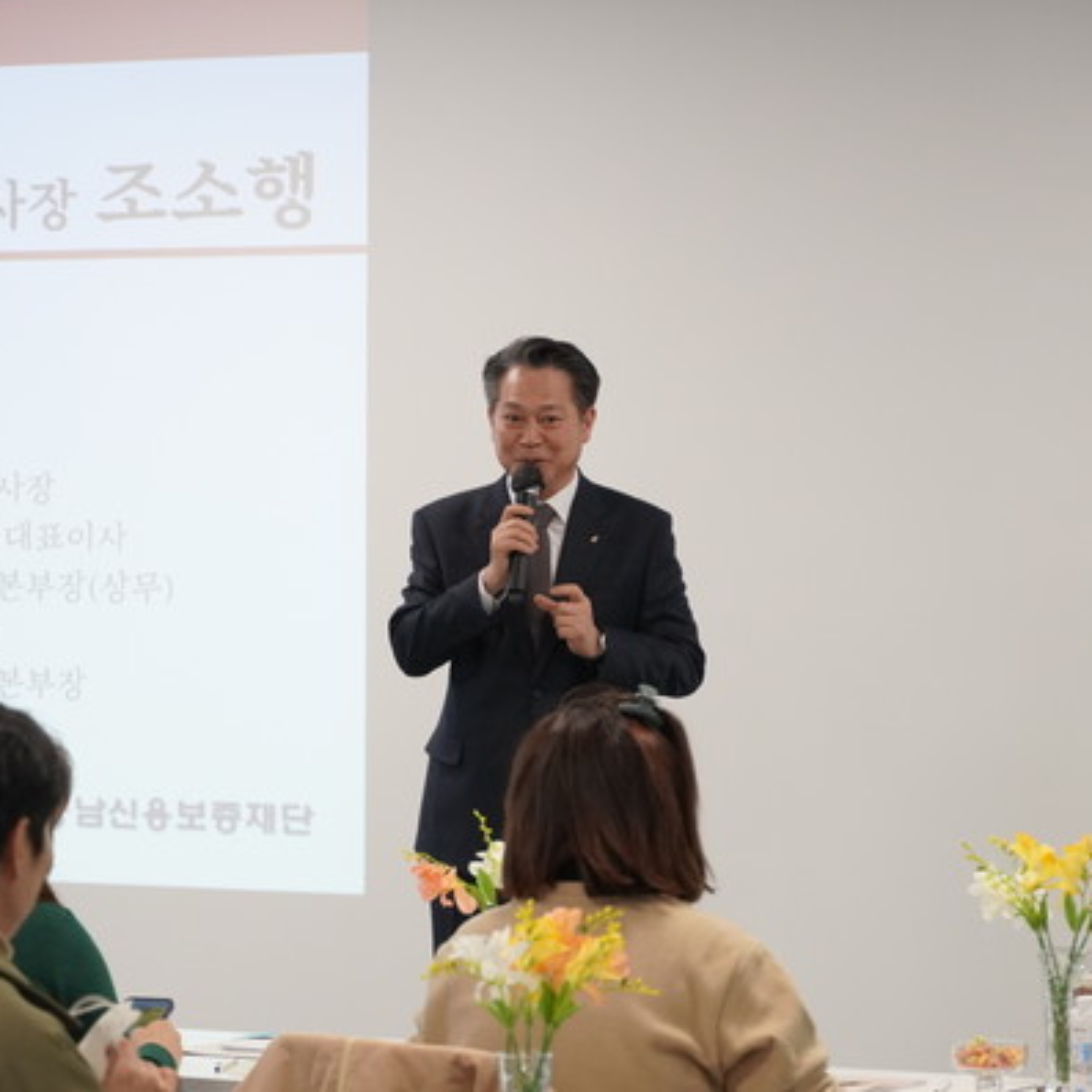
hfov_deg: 11.1
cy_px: 546
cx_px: 498
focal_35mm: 158
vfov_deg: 11.1
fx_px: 5639
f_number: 5.6
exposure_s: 1/160
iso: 2000
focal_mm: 82
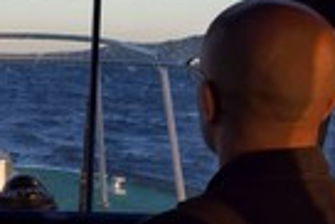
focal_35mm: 139
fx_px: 1295
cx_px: -84
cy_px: 113
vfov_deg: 9.9
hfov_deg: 14.2
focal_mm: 45
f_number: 10
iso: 800
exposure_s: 1/500
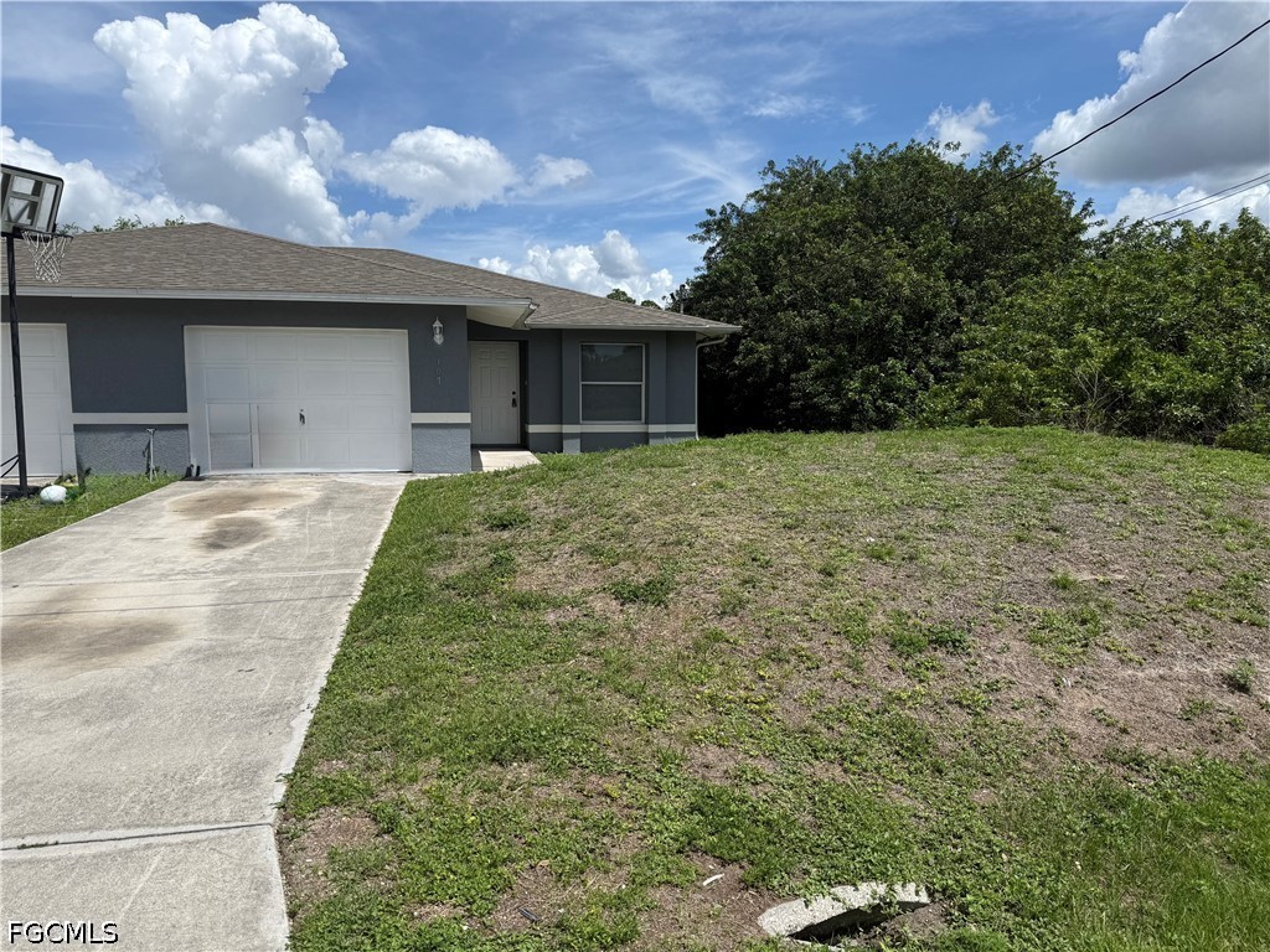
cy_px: 476
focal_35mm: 24
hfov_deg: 71.6
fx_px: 881
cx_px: 635
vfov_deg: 56.8
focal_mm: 6.76
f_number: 1.78
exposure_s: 1/6711
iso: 80
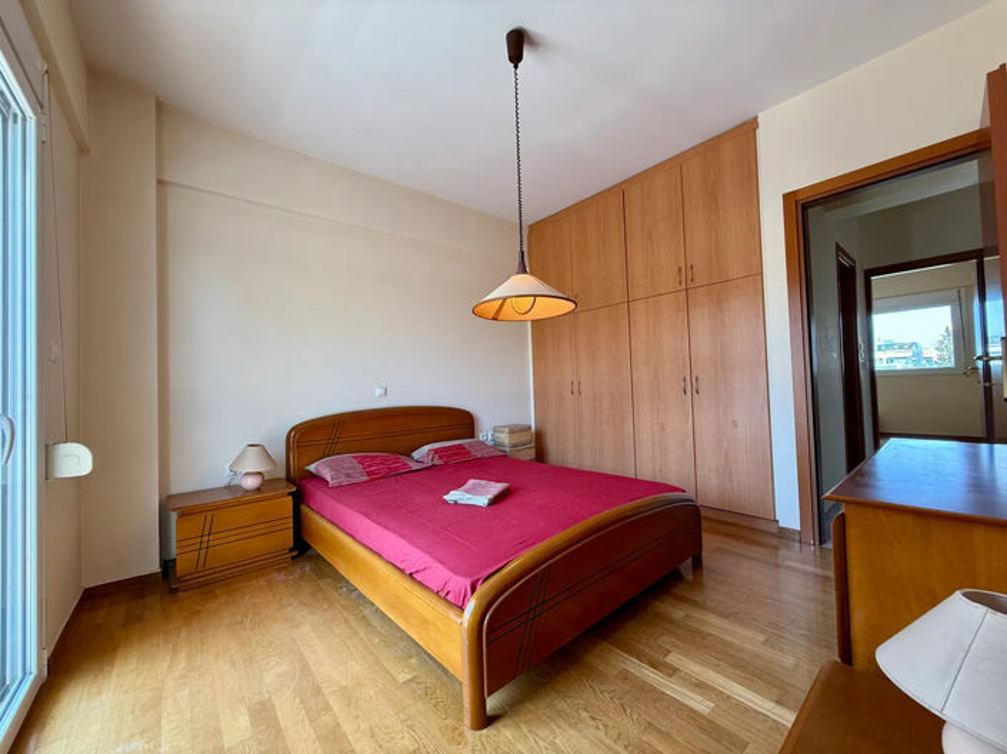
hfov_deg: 102.1
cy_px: 377
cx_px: 504
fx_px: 407
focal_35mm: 14
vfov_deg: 85.6
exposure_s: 1/100
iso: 80
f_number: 2.2
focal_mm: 2.22
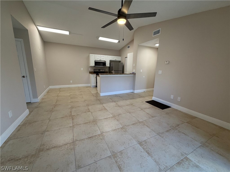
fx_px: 93
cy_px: 86
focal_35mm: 14
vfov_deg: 85.7
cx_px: 115
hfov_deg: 102.1
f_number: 2.2
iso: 160
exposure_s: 1/120
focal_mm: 2.22
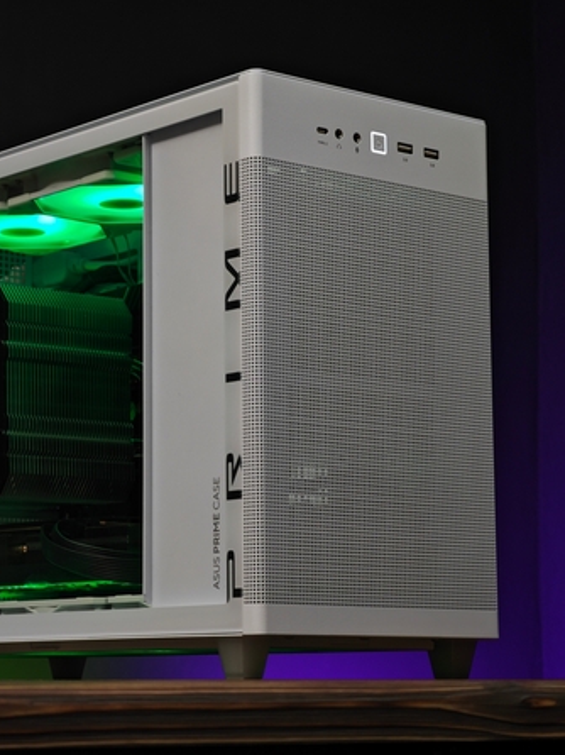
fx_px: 2200
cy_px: 379
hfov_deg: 14.6
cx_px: 167
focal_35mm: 101
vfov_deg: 19.5
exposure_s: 1/30
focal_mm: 12.28
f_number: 1.8
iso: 50
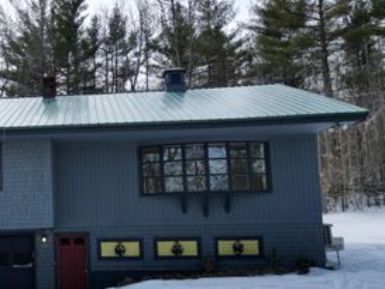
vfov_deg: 32.7
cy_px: 187
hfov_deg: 40.1
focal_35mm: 44
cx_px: 48
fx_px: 490
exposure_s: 1/2500
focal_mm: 6.72
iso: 100
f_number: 1.7
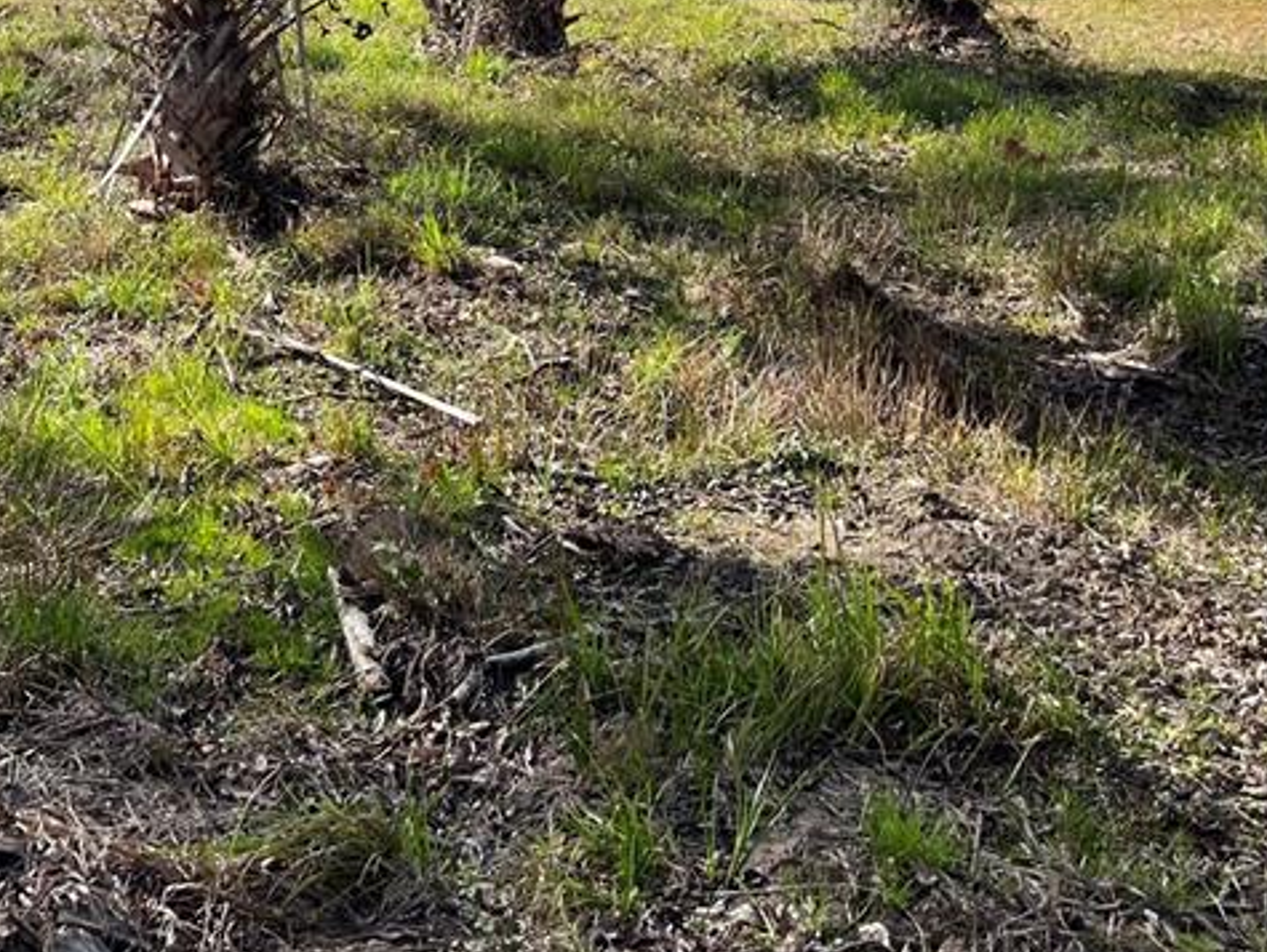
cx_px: 195
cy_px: 67
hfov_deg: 33.0
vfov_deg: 25.2
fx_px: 2051
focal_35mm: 56
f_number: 1.5
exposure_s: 1/1751
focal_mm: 5.7
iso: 50
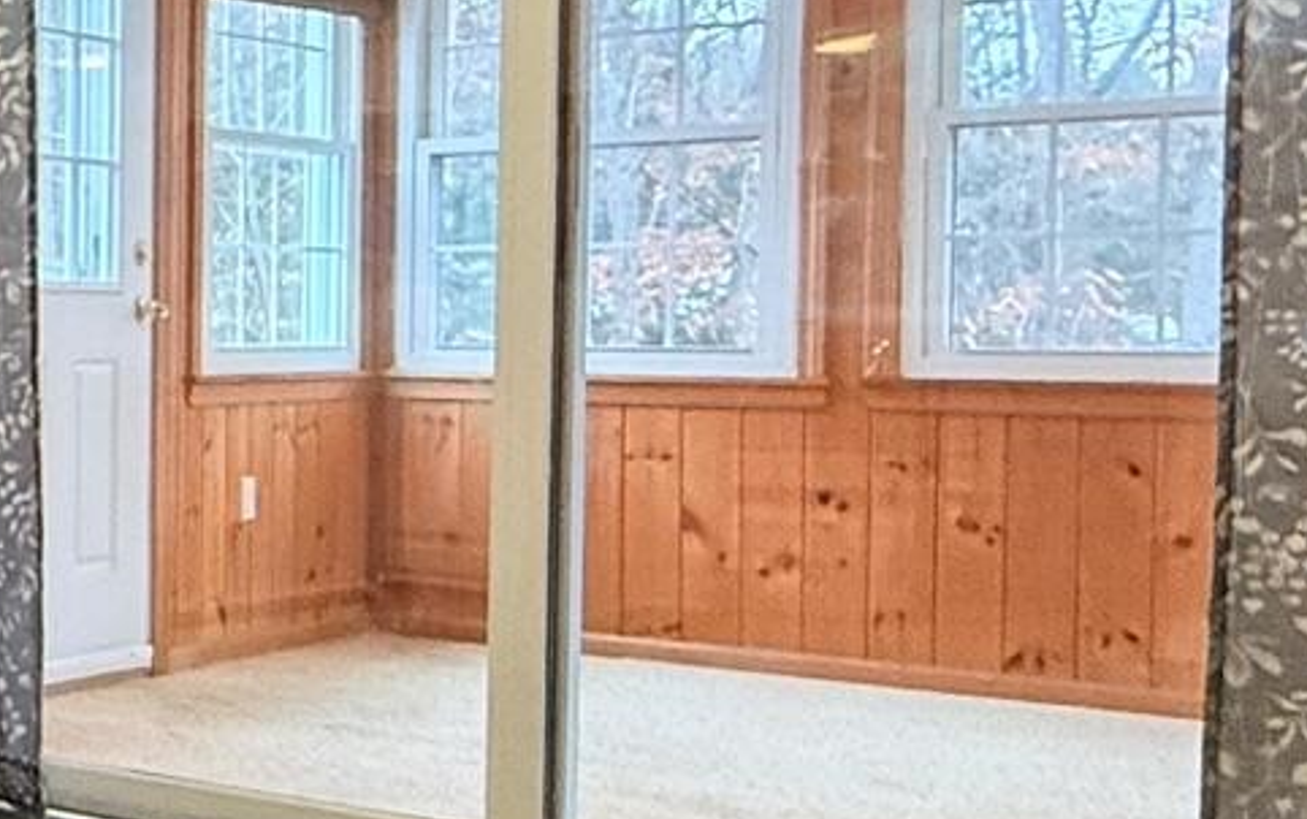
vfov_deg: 20.7
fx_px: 2246
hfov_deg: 23.3
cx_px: -824
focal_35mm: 63
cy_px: 374
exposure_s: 1/60
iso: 320
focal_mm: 2.22
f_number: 2.2
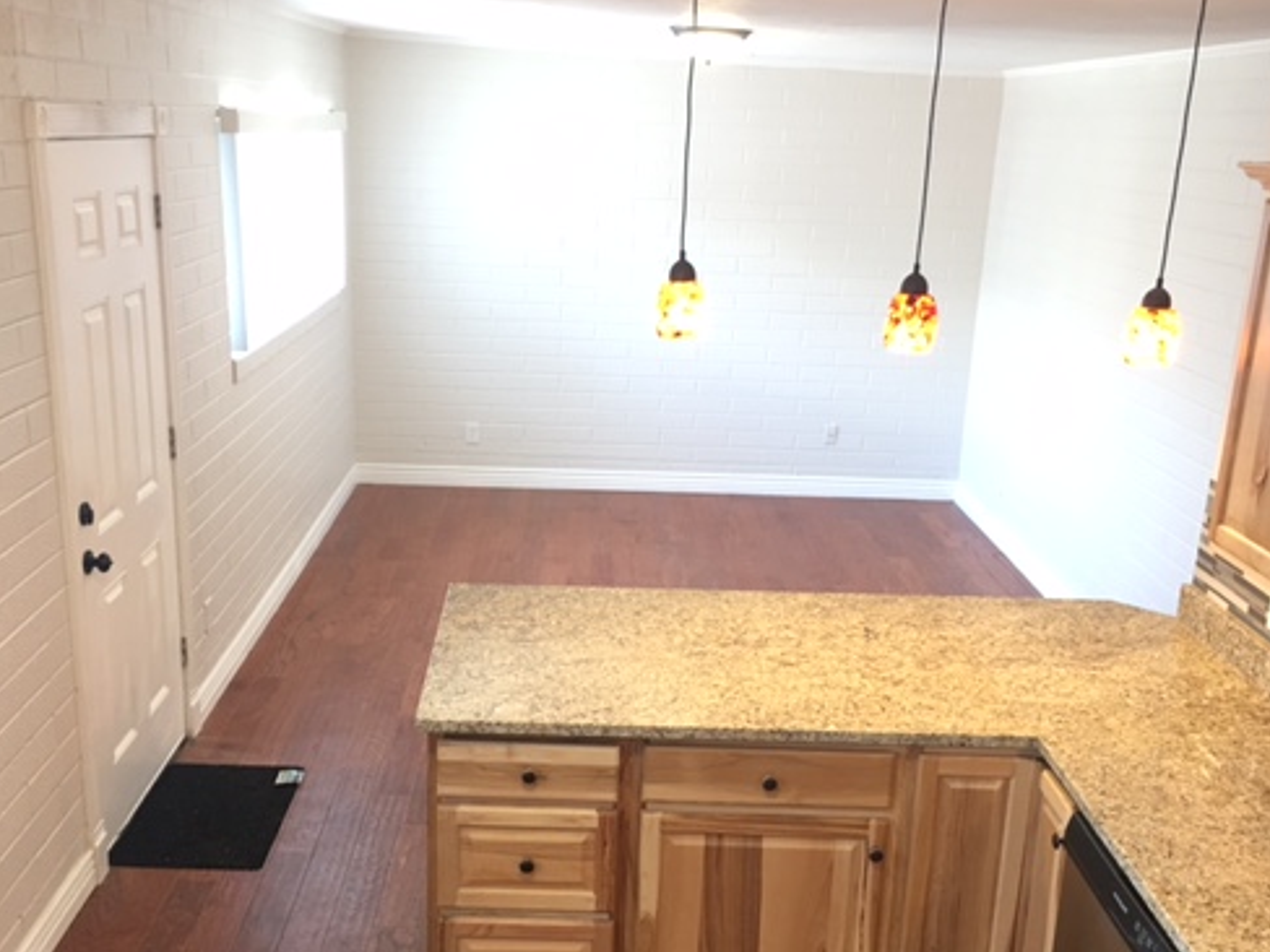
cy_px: 580
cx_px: 614
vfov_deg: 37.5
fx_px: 1394
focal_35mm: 38
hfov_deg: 49.0
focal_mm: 4.15
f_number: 2.2
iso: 50
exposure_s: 1/15
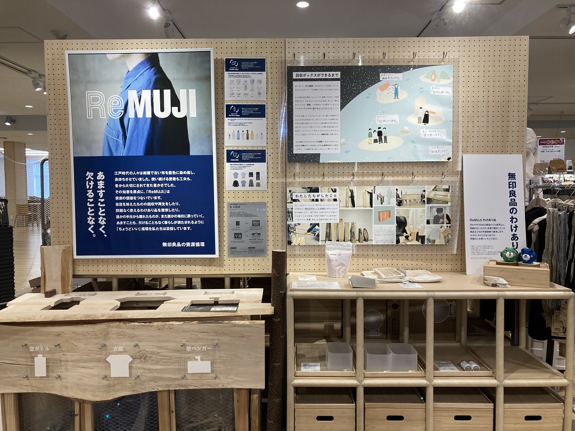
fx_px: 465
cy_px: 216
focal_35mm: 28
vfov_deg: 49.7
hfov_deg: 63.4
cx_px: 288
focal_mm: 3.99
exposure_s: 1/100
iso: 32
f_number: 1.8
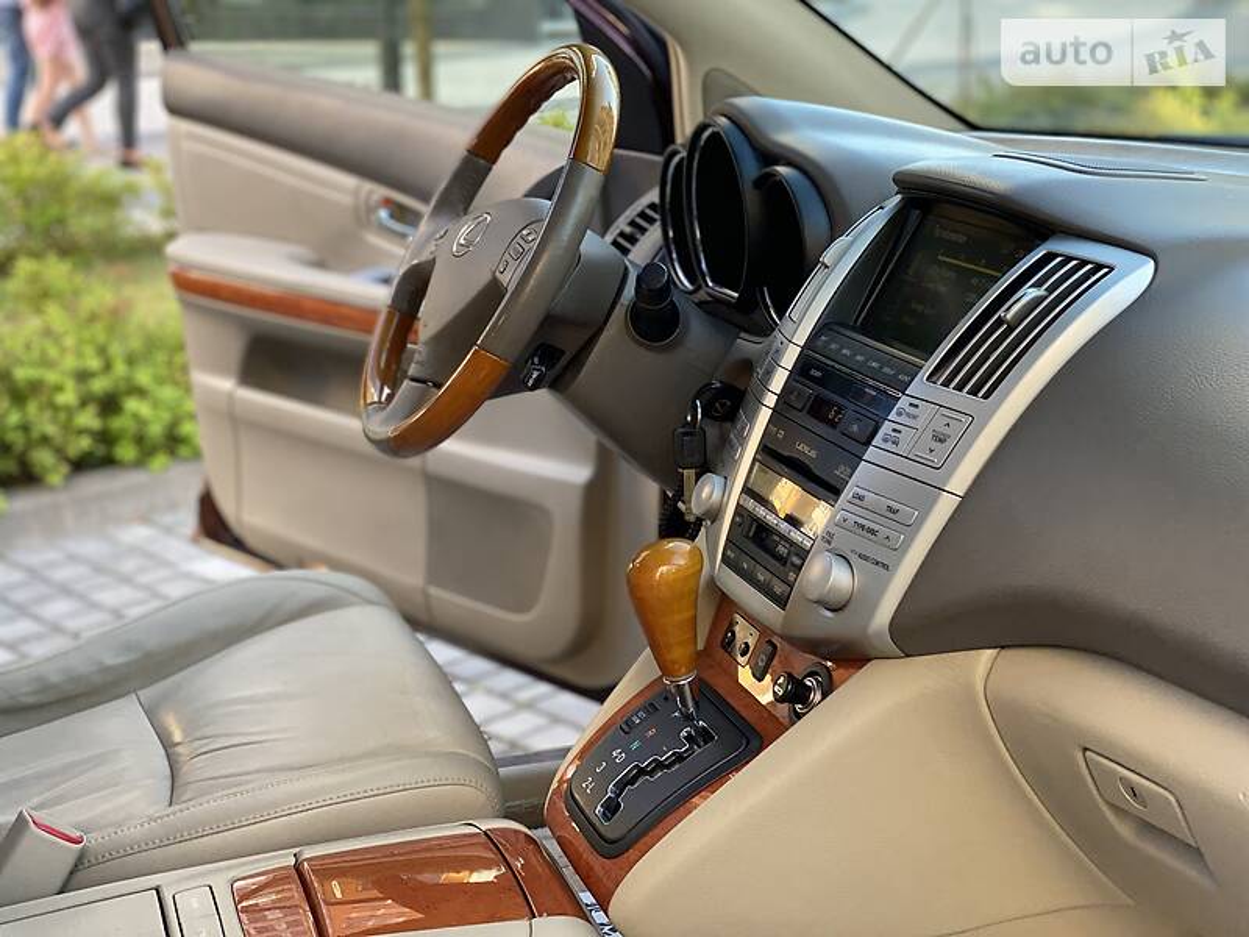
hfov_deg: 36.8
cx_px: 624
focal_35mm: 52
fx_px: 1876
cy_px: 468
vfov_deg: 28.0
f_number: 2
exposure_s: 1/122
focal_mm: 6
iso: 100
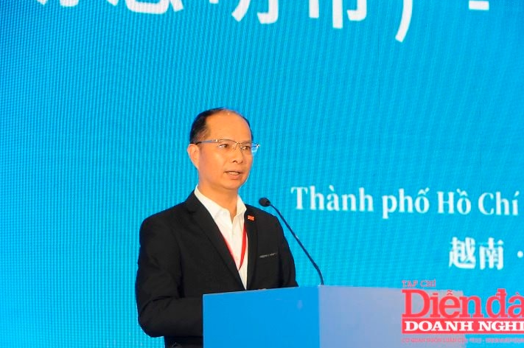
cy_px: 166
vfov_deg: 9.0
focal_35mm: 152
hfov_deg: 13.5
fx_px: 2209
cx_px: 282
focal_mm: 90
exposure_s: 1/60
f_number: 5.3
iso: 800
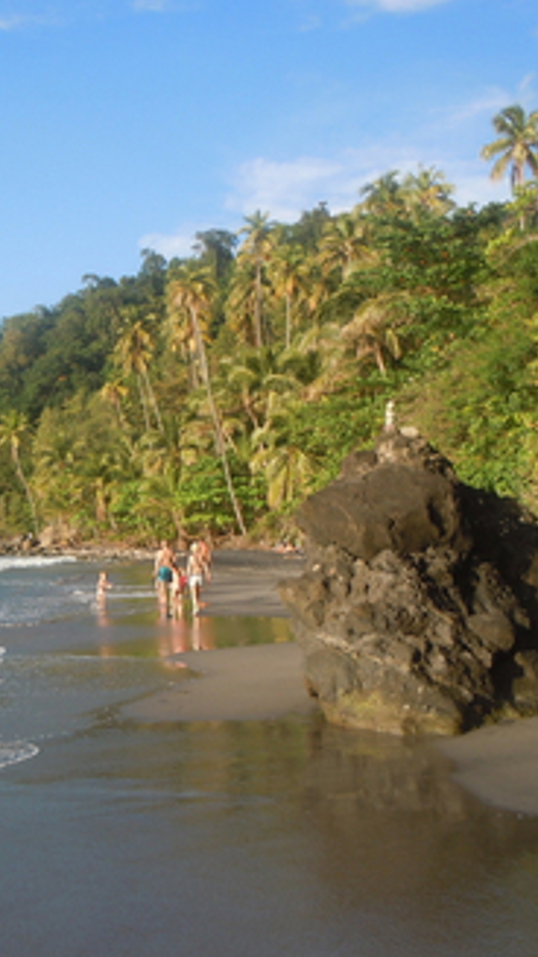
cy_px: 477
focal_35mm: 44
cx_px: 105
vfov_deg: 46.4
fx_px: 1116
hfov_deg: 26.6
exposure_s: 1/500
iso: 100
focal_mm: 5.4
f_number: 3.5
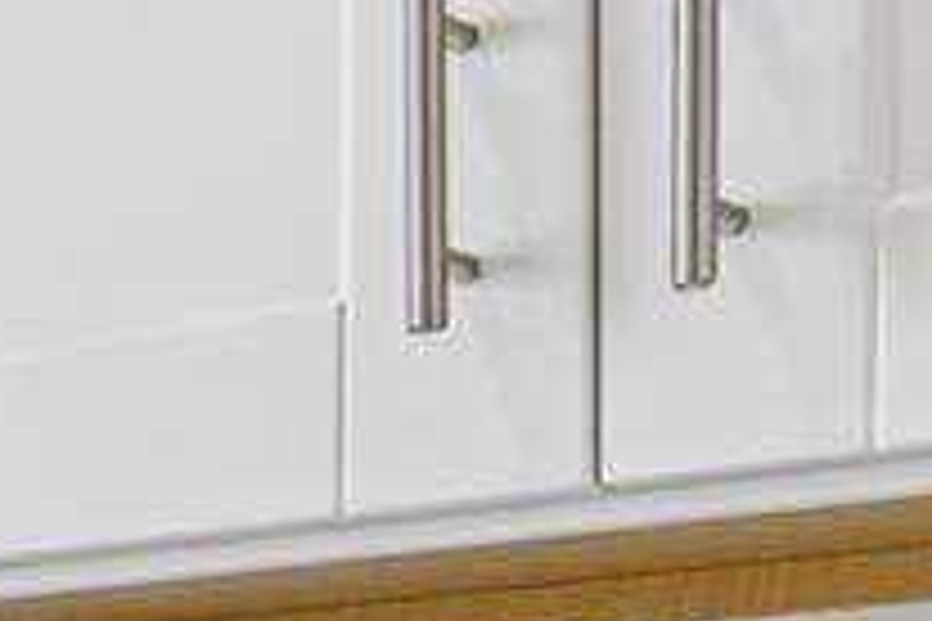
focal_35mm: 116
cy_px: 1062
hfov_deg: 12.7
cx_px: -1436
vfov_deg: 11.1
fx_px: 3003
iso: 100
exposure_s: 1/8
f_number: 7.1
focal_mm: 10
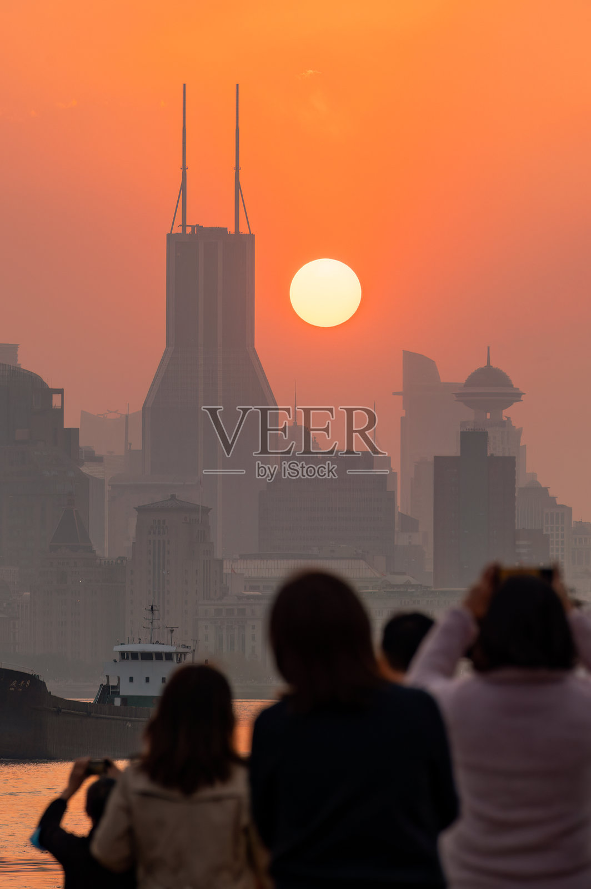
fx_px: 4933
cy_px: 444
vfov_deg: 10.3
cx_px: 296
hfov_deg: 6.9
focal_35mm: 200
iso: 320
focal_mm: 200
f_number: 9
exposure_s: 1/320
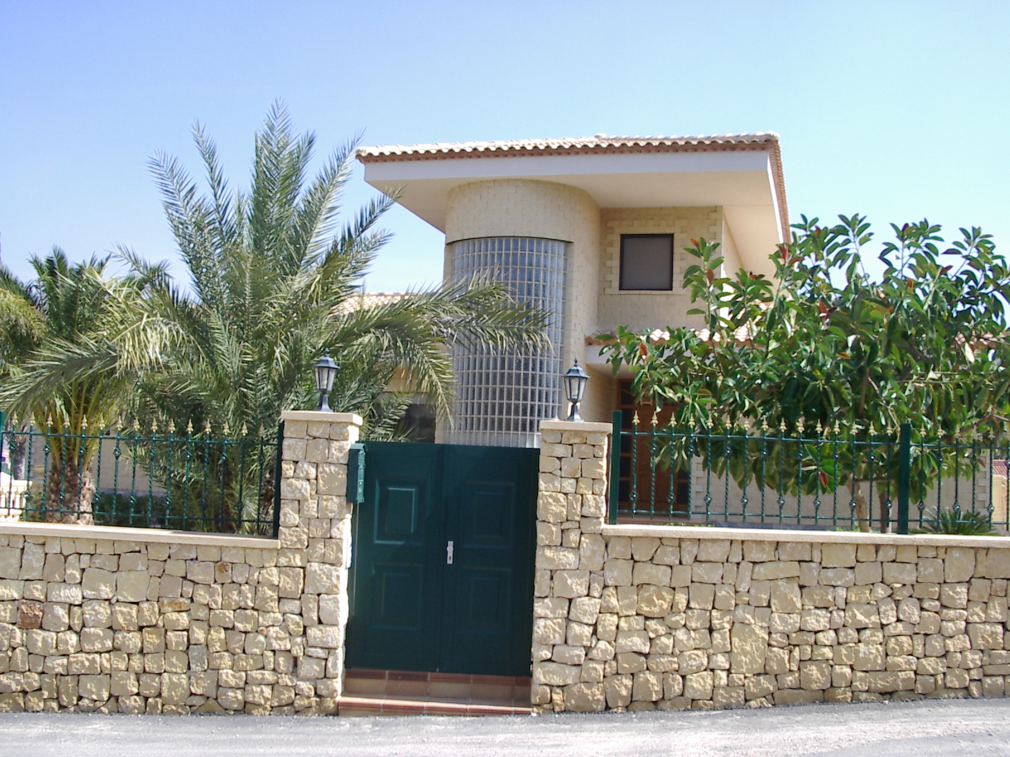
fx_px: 1109
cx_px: 505
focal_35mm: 38
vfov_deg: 37.7
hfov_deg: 49.0
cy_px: 378
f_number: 4.8
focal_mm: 5.8
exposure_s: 1/250
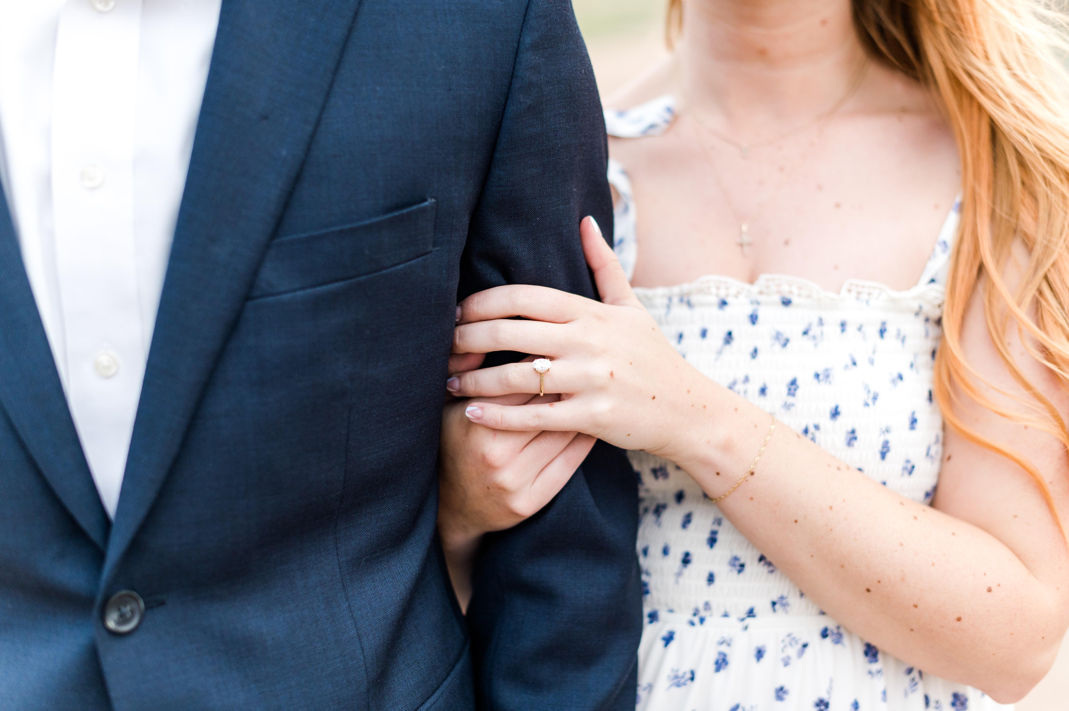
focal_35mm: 50
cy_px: 356
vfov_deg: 27.0
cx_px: 534
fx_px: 1484
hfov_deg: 39.6
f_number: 2.2
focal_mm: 50
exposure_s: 1/1600
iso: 640
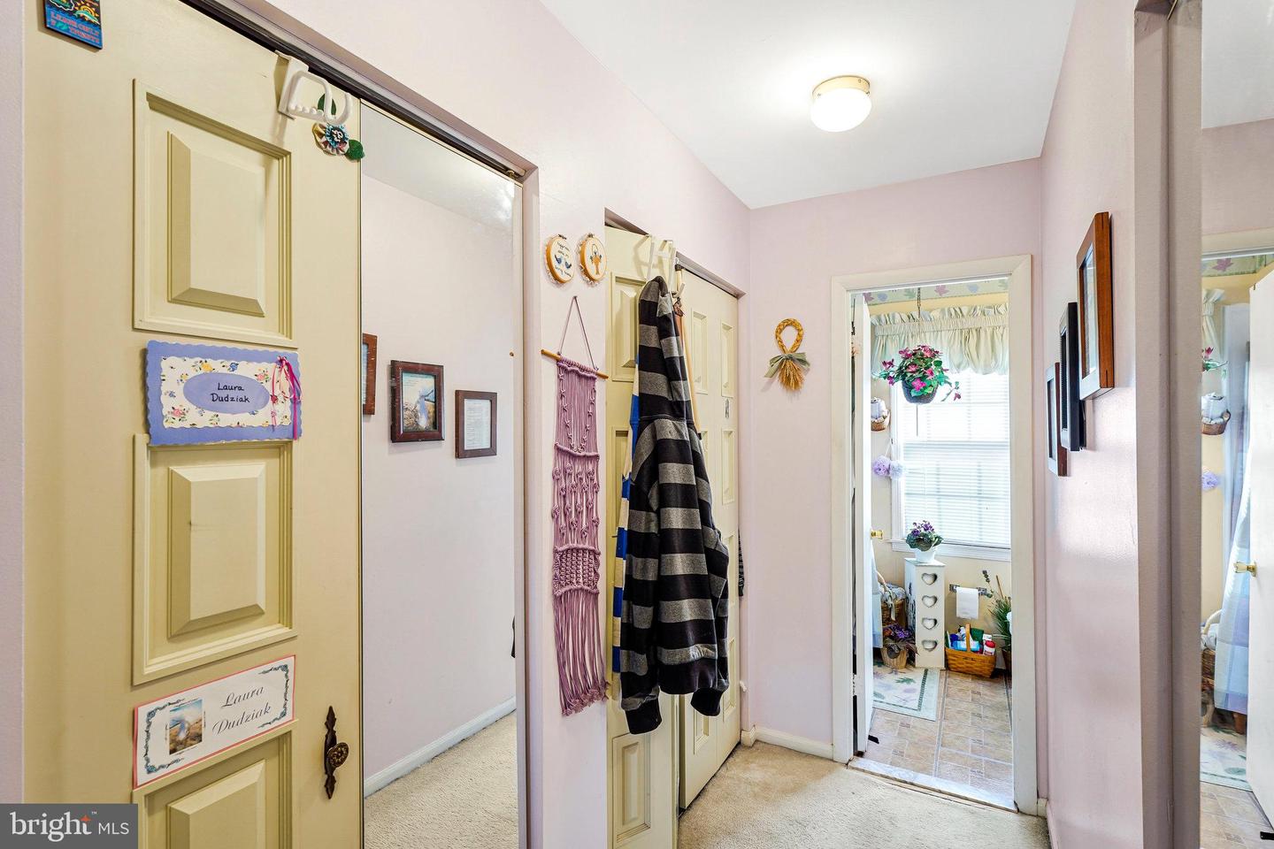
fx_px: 602
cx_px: 637
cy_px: 424
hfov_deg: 93.3
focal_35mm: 17
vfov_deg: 70.4
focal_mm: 17
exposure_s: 1/8
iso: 400
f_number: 8
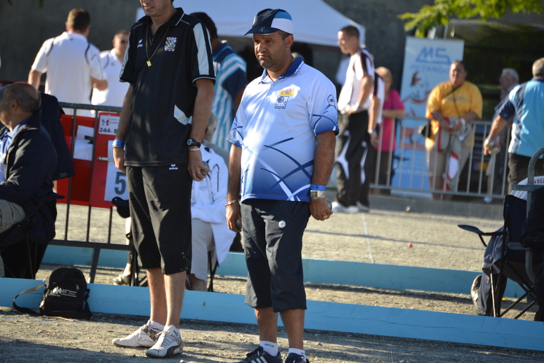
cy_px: 182
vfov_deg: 6.8
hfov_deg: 10.2
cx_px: 272
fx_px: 3059
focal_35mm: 202
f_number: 5
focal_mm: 135
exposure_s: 1/800
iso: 400
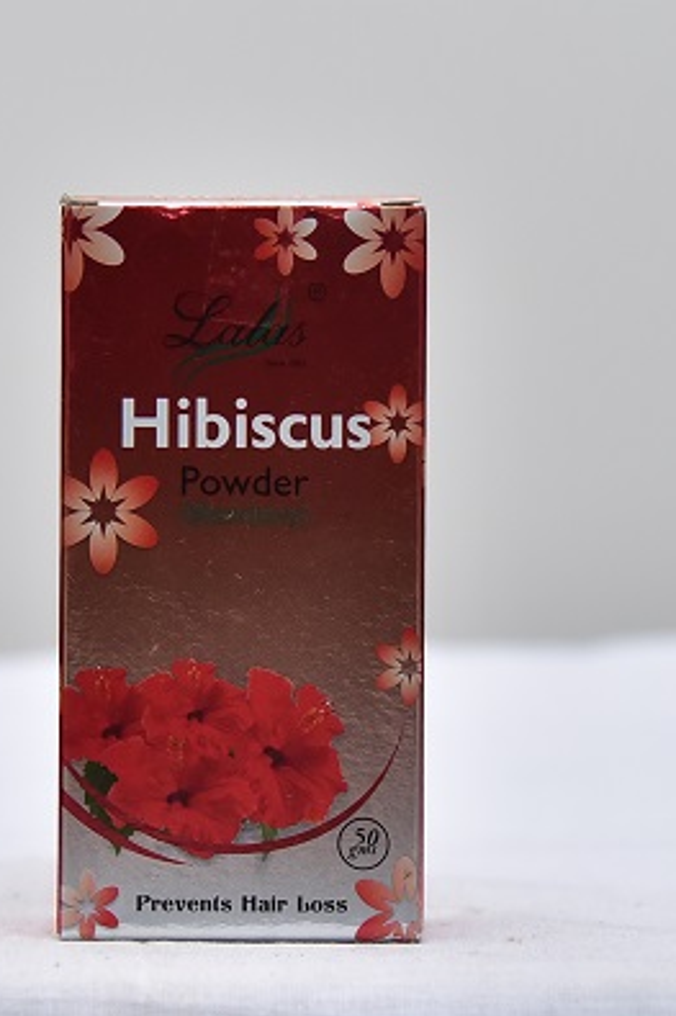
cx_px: 247
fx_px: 2819
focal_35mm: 100
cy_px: 568
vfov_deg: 20.4
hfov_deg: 13.7
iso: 1600
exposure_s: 1/125
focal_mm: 75
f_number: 4
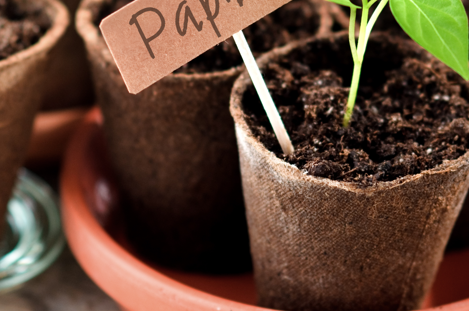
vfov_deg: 4.9
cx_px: 325
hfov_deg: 7.3
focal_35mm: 281
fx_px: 3658
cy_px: 100
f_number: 4
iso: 200
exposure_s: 1/100
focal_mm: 85
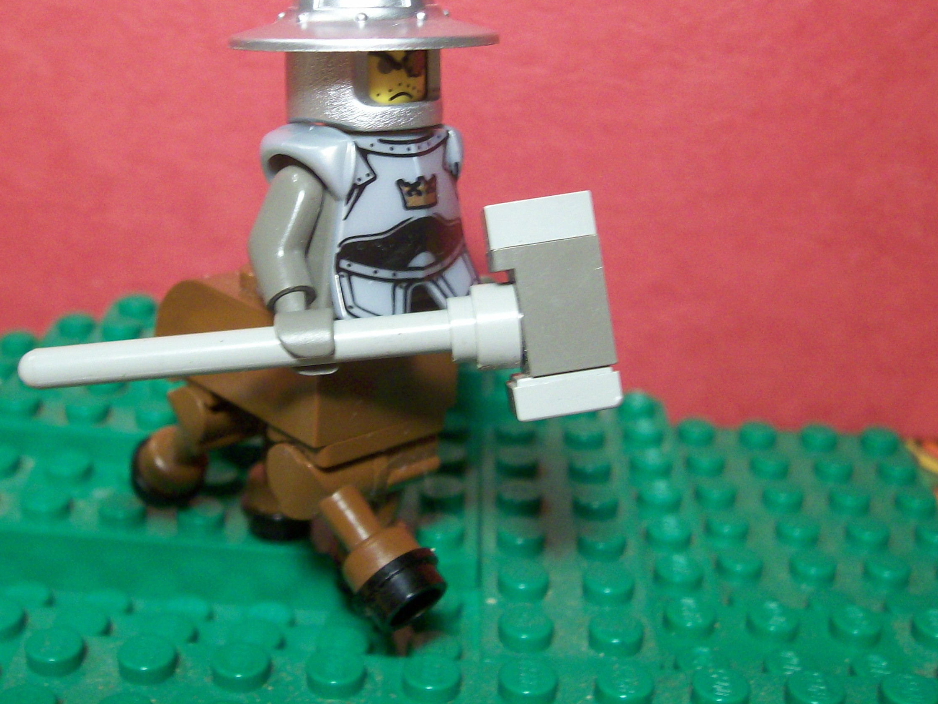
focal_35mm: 48
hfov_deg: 39.5
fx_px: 1301
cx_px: 383
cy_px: 222
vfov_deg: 30.0
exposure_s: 1/17.6
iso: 160
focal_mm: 5.8
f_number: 2.8
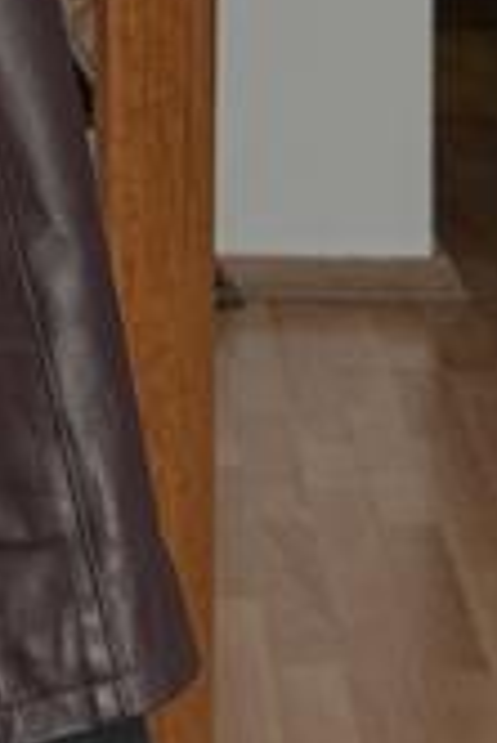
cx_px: -349
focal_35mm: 156
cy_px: -125
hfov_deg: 8.5
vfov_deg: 12.9
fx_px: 3224
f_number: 1.78
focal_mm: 6.76
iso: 250
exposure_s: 1/55
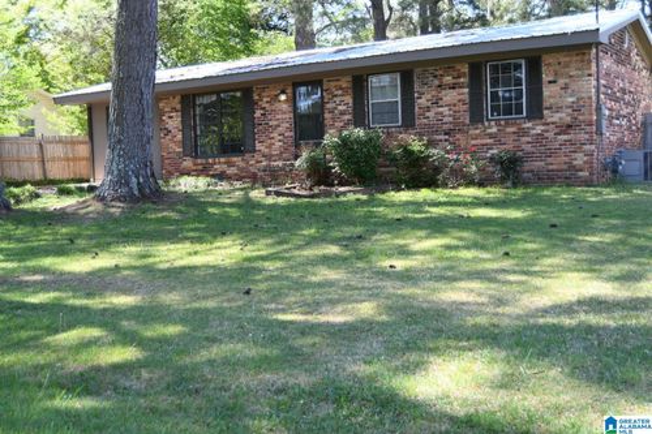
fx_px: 760
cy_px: 217
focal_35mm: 42
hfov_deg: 46.4
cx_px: 326
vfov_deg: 31.9
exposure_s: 1/100
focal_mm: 28
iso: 100
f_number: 4
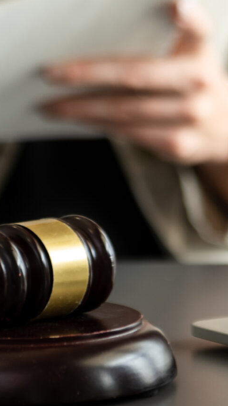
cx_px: 166
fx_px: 2387
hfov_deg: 5.5
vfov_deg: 9.7
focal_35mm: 222
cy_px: 27
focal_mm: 70
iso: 200
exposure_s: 1/100
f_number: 2.8
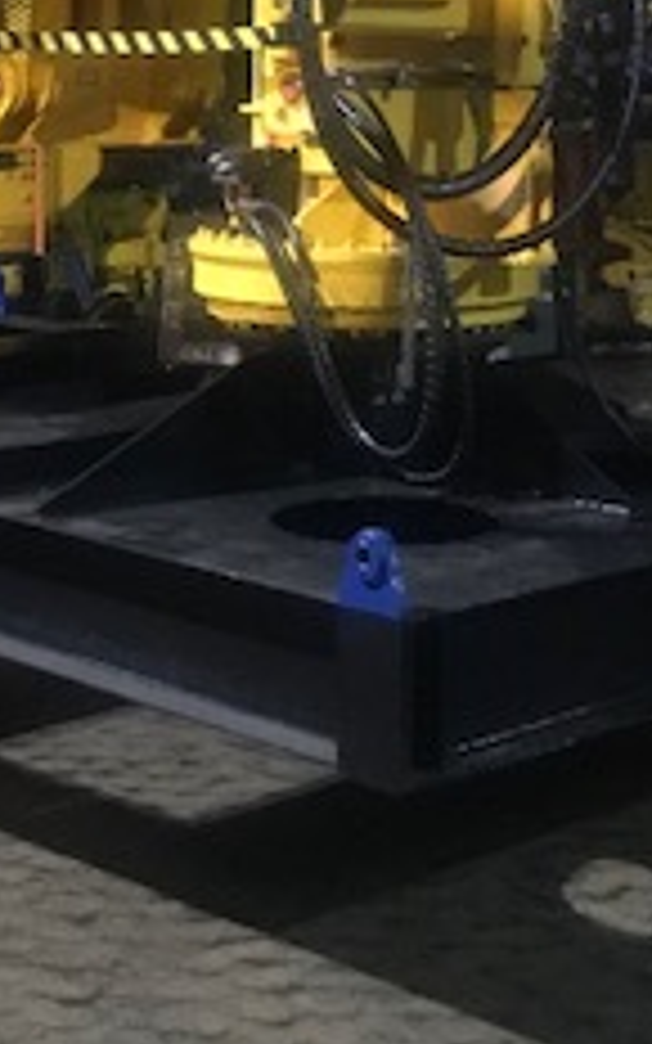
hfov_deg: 15.9
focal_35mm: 82
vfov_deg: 23.5
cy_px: -126
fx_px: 2331
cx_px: 247
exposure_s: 1/6
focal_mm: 3.99
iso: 80
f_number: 1.8
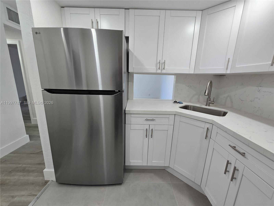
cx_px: 137
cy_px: 103
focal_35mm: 13
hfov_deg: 106.2
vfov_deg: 89.9
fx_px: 103
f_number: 2.2
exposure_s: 1/60
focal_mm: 2.2
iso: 64
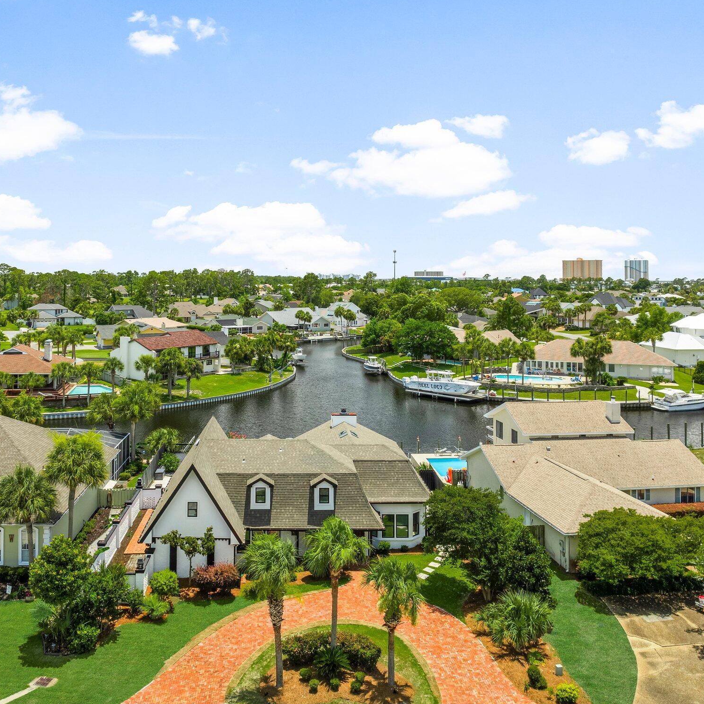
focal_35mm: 29
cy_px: 357
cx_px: 287
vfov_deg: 55.6
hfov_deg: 55.3
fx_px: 667
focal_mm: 12.29
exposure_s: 1/640
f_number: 3.5
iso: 200
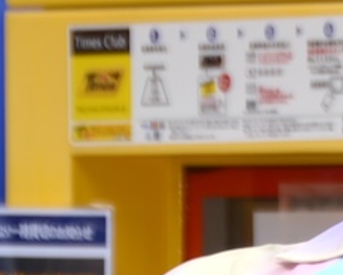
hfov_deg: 2.2
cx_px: 539
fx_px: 9028
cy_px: 114
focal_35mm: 889
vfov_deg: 1.7
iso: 100
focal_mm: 122
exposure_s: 1/200
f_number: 6.3
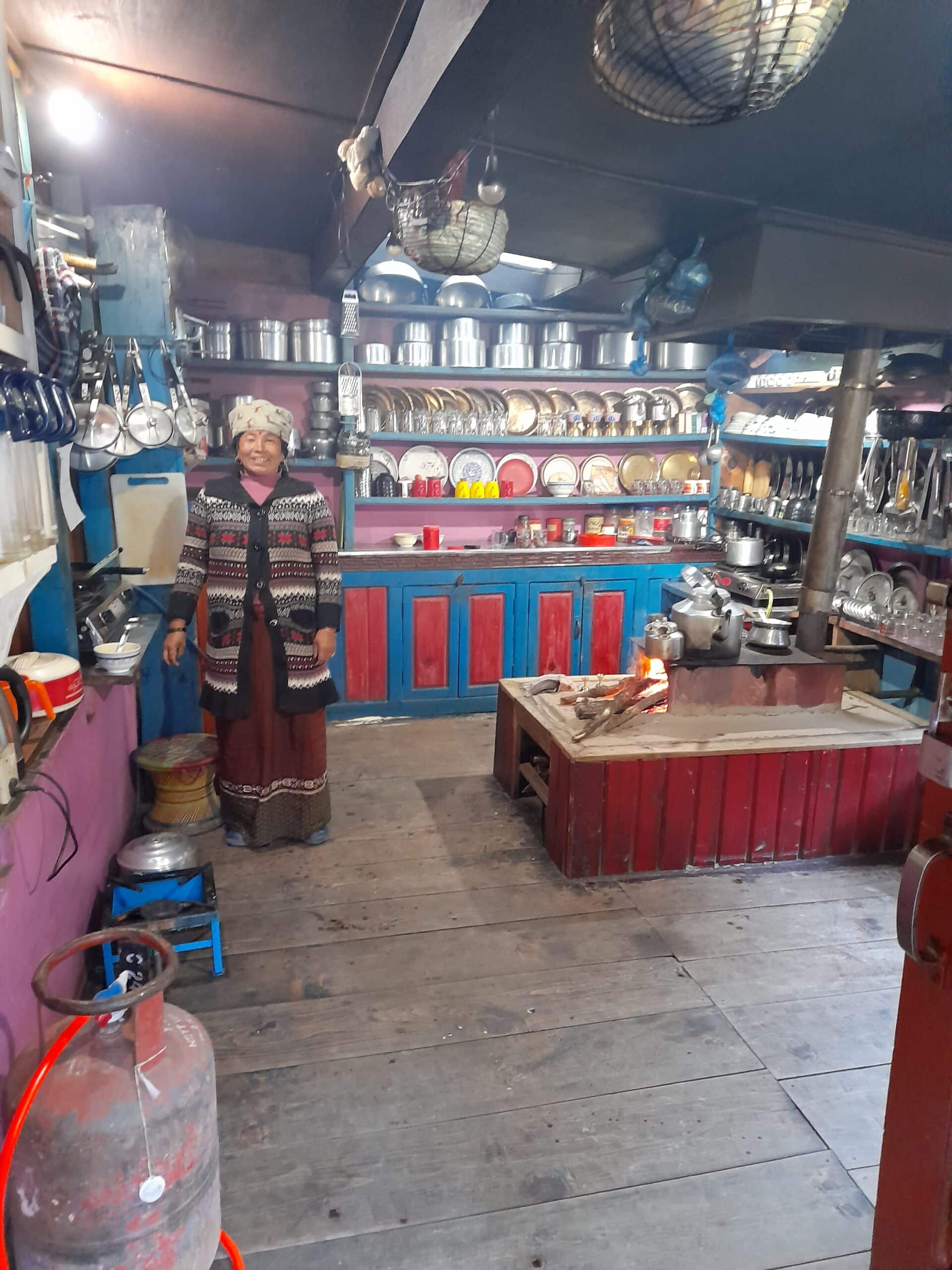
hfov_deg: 54.9
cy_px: 635
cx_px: 476
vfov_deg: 69.4
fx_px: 917
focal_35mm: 25
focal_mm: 4.6
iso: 640
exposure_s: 1/10
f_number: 2
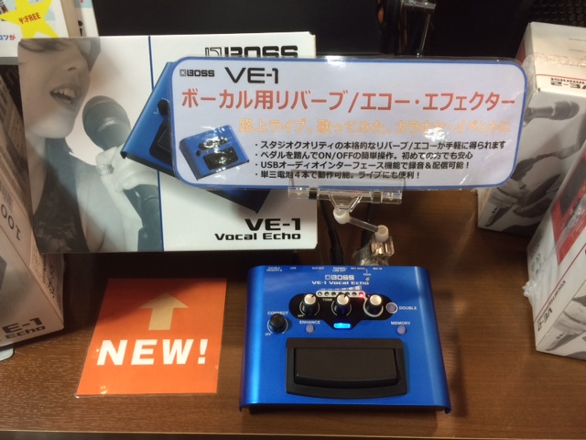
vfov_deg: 48.2
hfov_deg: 61.7
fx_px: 491
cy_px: 220
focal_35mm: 29
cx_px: 293
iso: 40
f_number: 2.2
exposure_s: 1/30
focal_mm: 4.15
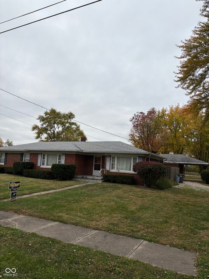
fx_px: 209
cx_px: 104
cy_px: 140
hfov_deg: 53.0
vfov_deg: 67.3
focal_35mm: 26
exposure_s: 1/1953
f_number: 1.6
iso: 50
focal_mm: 5.96
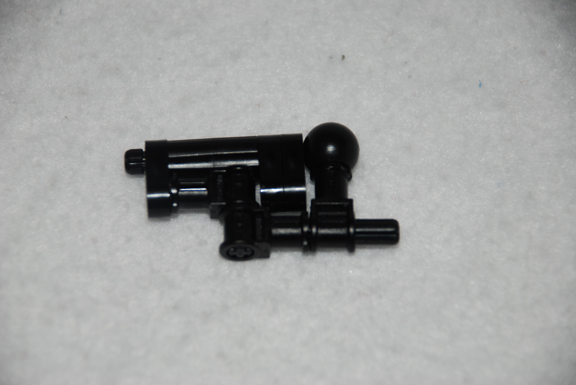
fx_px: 3244
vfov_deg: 6.8
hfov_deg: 10.1
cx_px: 288
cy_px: 192
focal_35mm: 202
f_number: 5.6
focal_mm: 135
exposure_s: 1/60
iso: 100
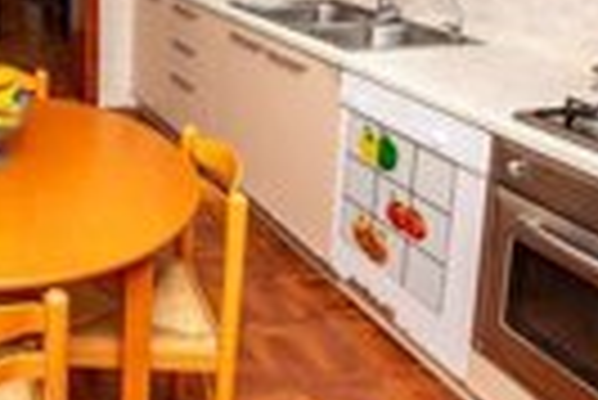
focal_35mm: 42
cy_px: -13
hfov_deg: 37.9
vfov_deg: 29.5
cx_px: -72
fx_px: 698
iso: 800
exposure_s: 1/200
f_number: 7.1
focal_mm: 14
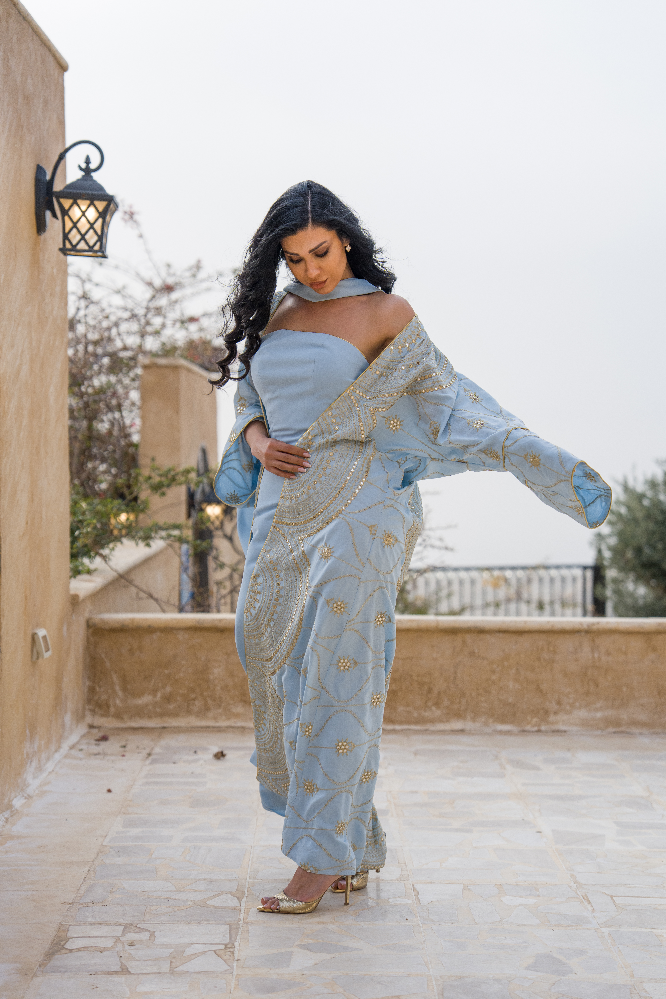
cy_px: 500
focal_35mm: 70
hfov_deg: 19.5
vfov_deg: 28.8
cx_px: 333
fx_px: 1942
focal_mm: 70
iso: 800
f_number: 2.8
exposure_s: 1/2500
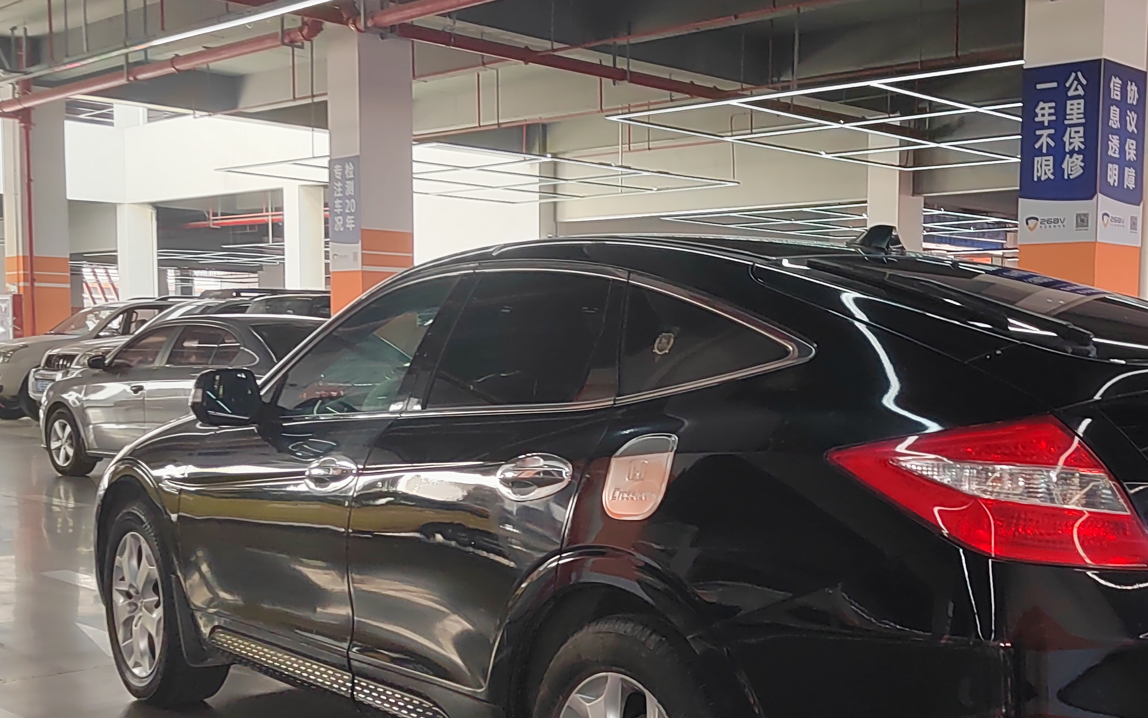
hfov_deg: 48.0
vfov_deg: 31.8
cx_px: 817
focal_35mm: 40
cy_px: 465
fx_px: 1251
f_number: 1.9
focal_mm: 5.52
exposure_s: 1/50
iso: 247
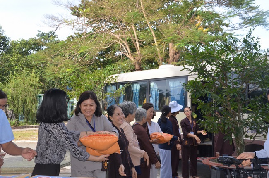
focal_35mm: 52
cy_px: 89
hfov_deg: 37.9
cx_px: 134
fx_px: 392
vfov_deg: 25.7
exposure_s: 1/250
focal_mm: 35
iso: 640
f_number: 13
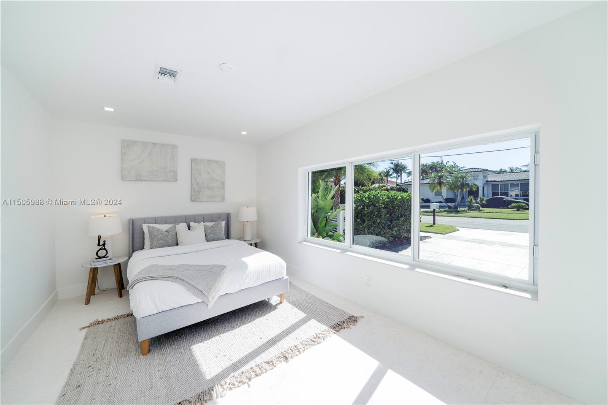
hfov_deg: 108.3
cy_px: 202
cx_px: 304
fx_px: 219
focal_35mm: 13
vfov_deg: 85.4
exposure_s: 1/90
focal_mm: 13
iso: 125
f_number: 11
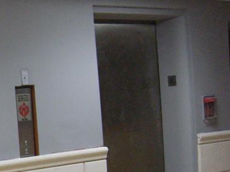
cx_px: -44
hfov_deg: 20.0
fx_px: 611
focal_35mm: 92
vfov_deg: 15.7
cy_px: 180
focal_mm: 5.9
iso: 391
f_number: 3.8
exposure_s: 1/60
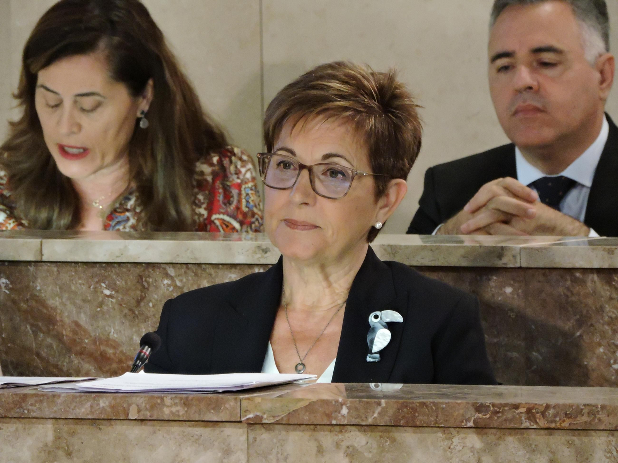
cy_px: 232
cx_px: 309
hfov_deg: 4.2
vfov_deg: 3.2
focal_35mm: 470
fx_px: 8391
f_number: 4.9
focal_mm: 83.8
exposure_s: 1/60
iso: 1600
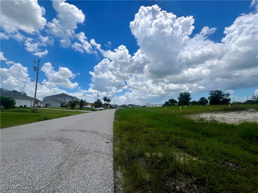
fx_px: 97
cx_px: 129
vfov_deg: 89.9
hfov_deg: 106.2
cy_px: 96
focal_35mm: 13
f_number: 1.8
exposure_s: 1/4219
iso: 32
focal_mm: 1.57
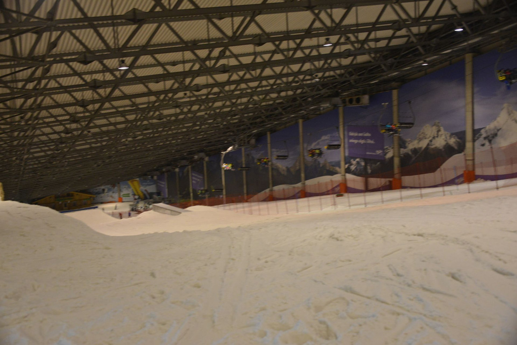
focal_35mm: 36
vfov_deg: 36.9
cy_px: 172
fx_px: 517
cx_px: 258
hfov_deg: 53.1
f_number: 4
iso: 3200
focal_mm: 36
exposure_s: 1/40
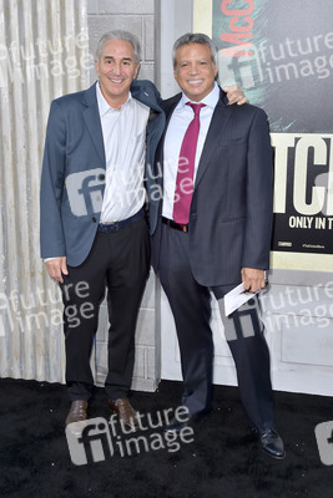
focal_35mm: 45
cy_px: 249
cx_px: 166
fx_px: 624
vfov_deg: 43.6
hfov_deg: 29.9
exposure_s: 1/250
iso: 320
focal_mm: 45
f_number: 7.1
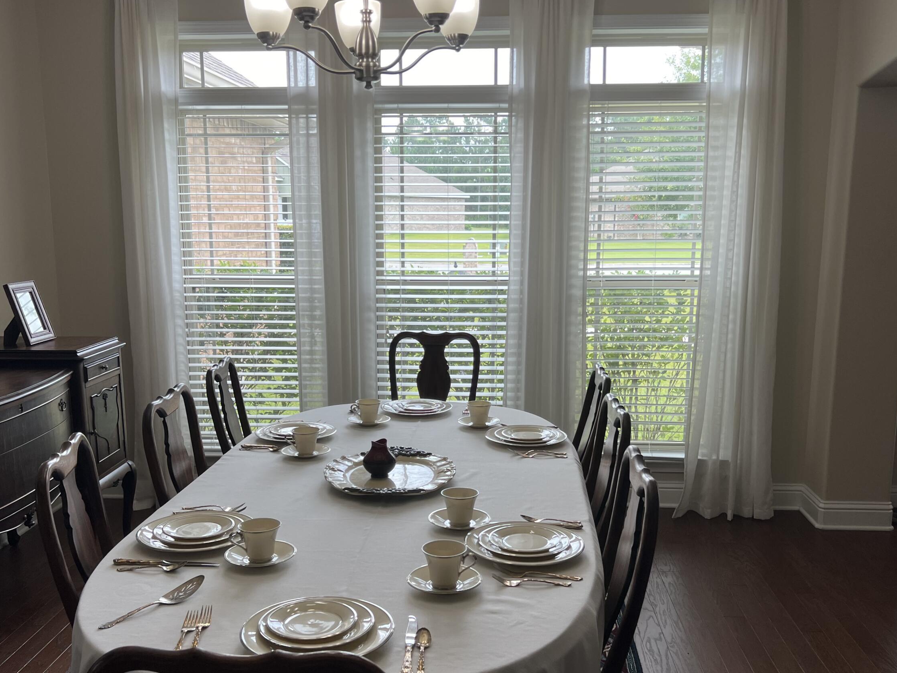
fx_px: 907
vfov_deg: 40.7
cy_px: 366
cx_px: 442
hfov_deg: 52.6
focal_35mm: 35
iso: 40
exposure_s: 1/164
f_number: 1.5
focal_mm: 5.7
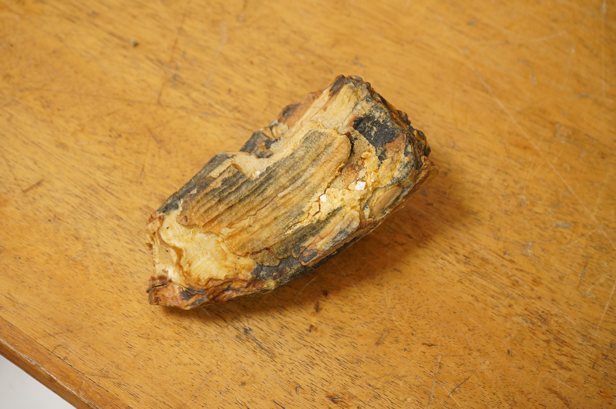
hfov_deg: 28.9
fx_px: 1197
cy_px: 204
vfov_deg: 19.4
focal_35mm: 70
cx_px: 308
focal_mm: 70
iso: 4000
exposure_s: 1/100
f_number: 8
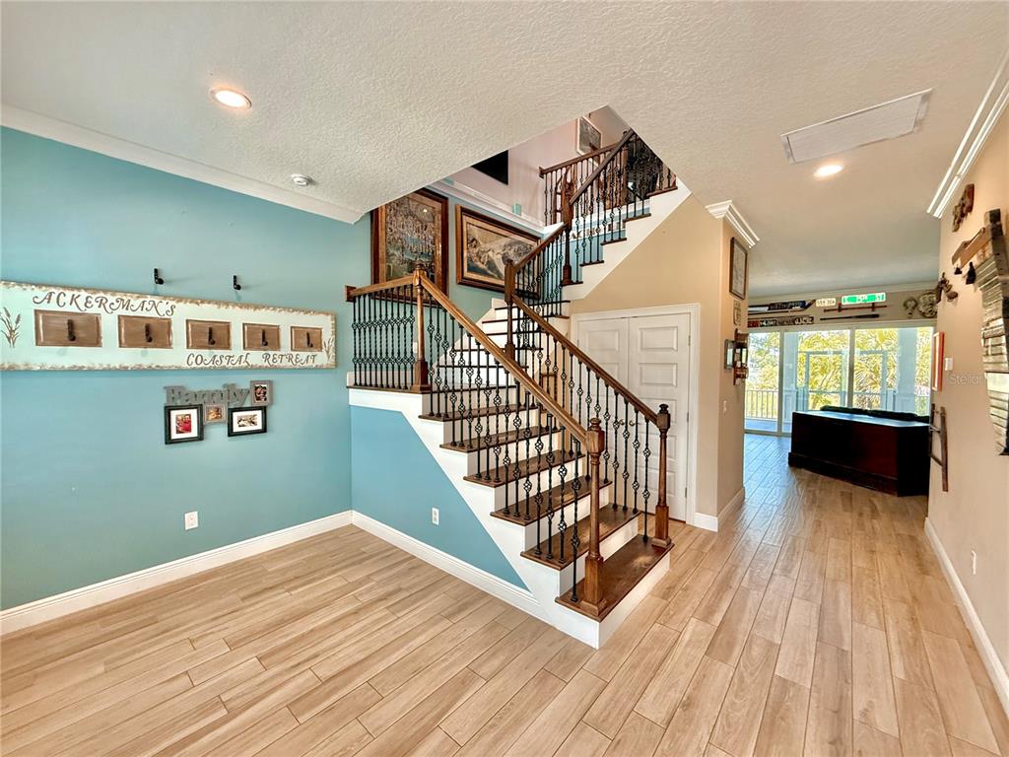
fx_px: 408
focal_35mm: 14
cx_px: 504
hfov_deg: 102.1
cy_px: 378
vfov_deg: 85.7
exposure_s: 1/120
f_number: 2.2
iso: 250
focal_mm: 2.22
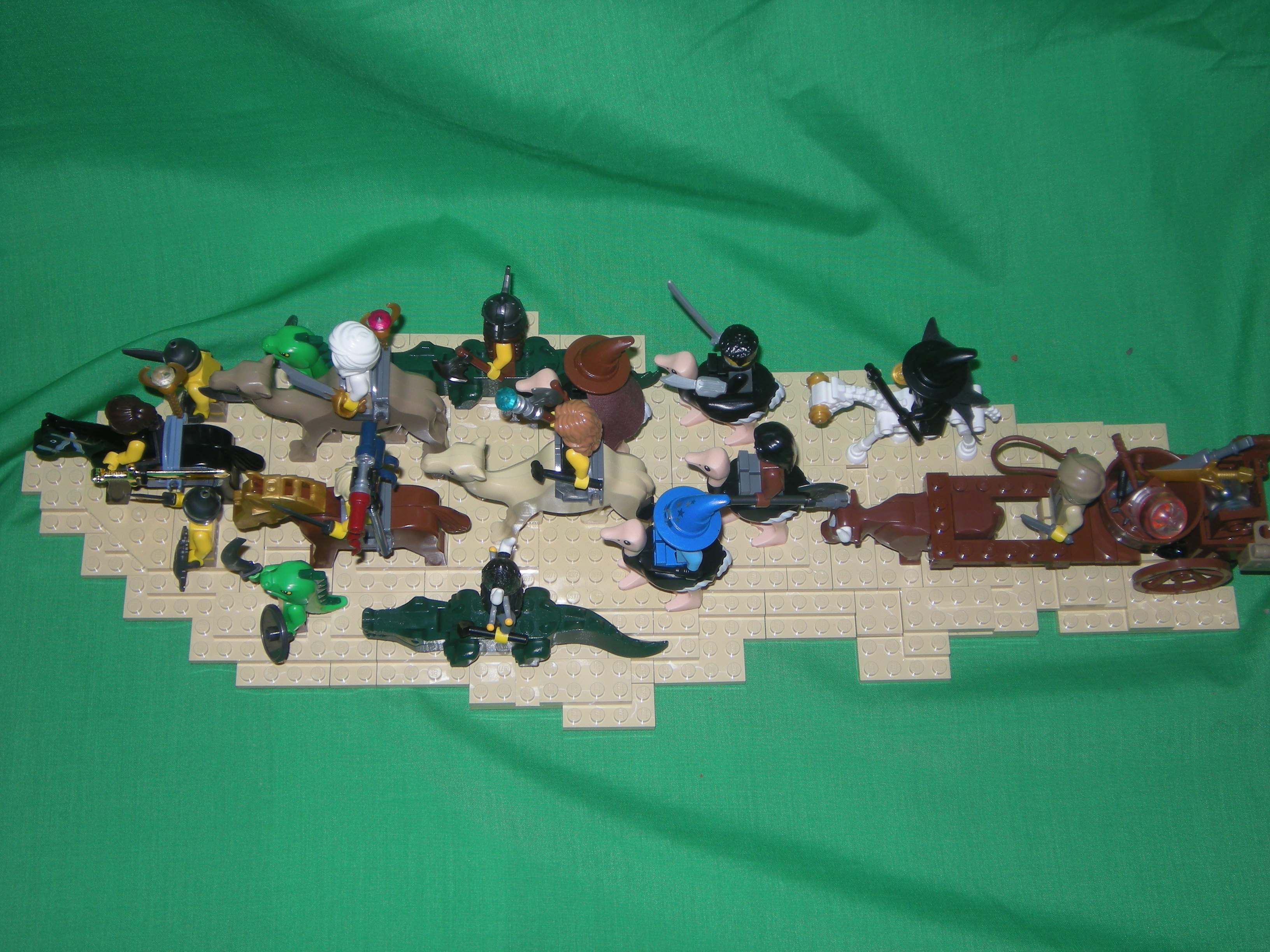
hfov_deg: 36.8
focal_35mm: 52
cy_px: 476
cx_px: 635
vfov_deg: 28.0
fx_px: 1908
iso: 64
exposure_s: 1/60
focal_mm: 8.8
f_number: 3.8
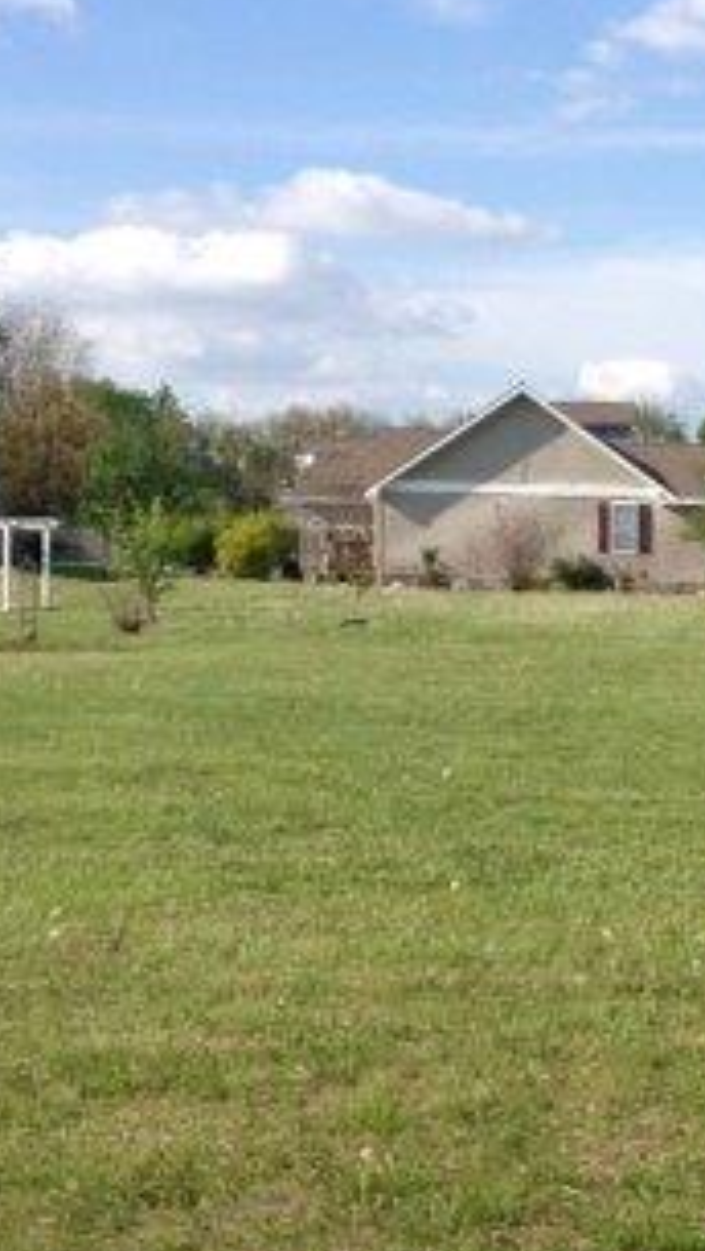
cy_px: 788
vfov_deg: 26.4
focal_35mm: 80
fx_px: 2654
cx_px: 898
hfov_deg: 14.5
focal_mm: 4.28
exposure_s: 1/1727
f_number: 2.4
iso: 50
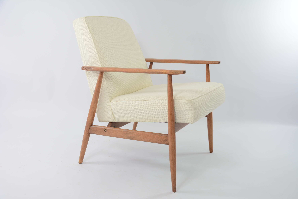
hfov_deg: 53.1
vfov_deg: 36.9
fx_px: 298
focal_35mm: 36
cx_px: 149
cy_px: 100
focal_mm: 24
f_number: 5.6
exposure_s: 1/125
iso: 360
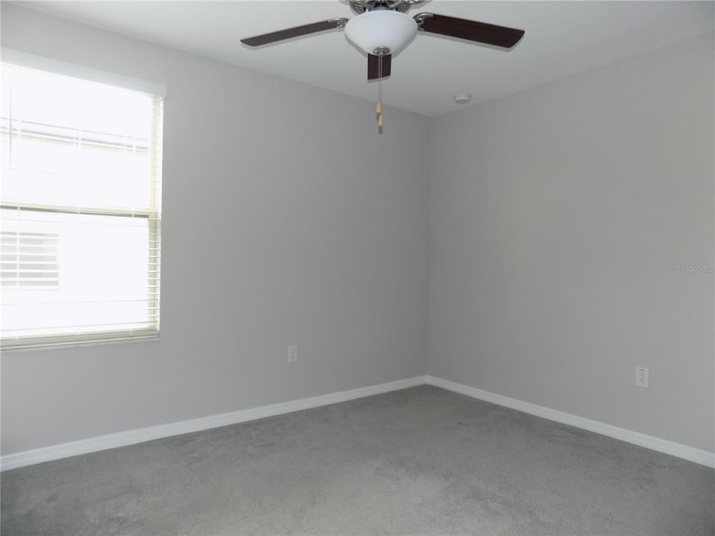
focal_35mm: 23
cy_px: 268
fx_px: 475
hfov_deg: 73.9
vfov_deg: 58.9
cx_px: 358
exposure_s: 1/30
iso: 200
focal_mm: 4
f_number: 3.1
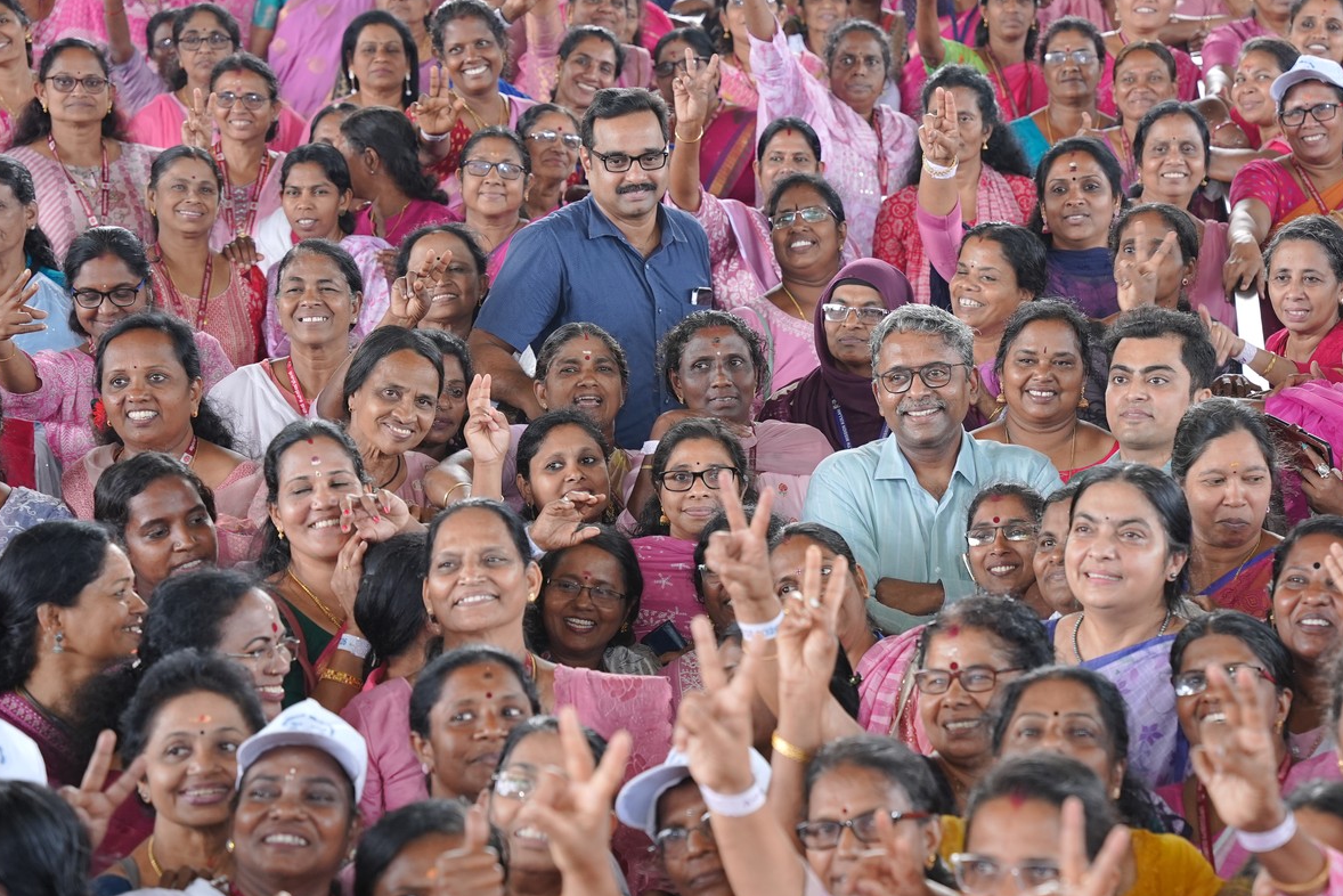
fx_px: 3426
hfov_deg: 22.1
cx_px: 882
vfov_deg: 14.9
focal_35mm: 92
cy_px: 495
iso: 1000
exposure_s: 1/125
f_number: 3.5
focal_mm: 67.6
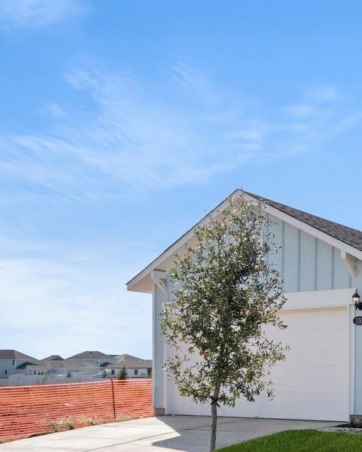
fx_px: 1071
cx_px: 467
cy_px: 261
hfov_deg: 18.0
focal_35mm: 80
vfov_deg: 23.8
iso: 400
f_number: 8
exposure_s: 1/3200
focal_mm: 24
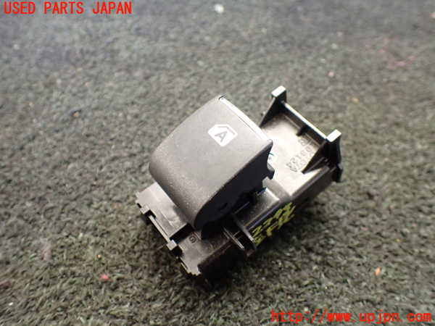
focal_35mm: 30
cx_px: 218
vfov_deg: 46.8
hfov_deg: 60.0
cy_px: 163
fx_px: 377
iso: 800
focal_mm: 5.4
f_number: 2.3
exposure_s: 1/100
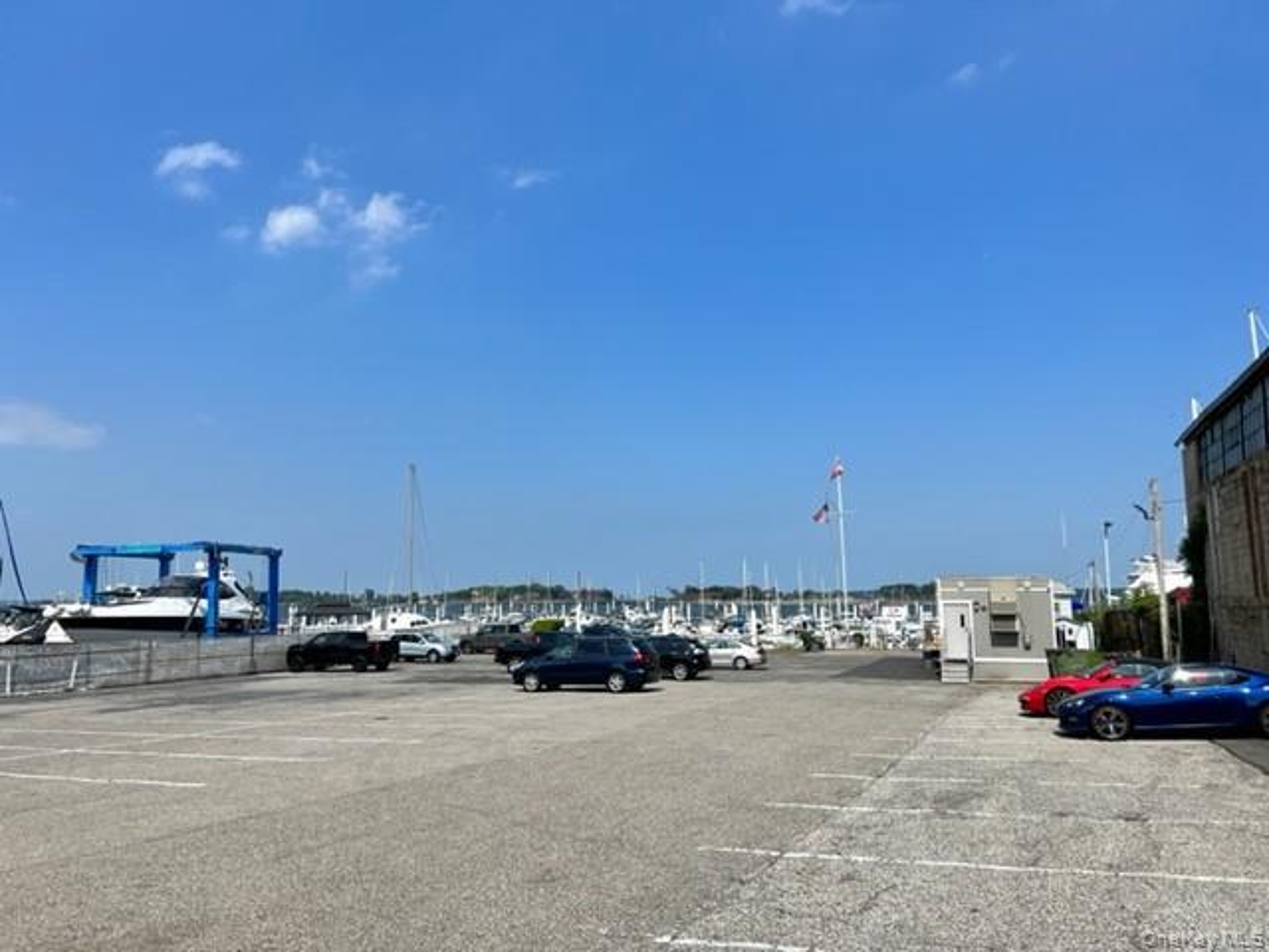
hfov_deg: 67.3
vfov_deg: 53.1
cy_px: 476
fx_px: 953
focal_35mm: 26
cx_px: 634
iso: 50
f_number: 1.5
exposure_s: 1/6579
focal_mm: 5.7
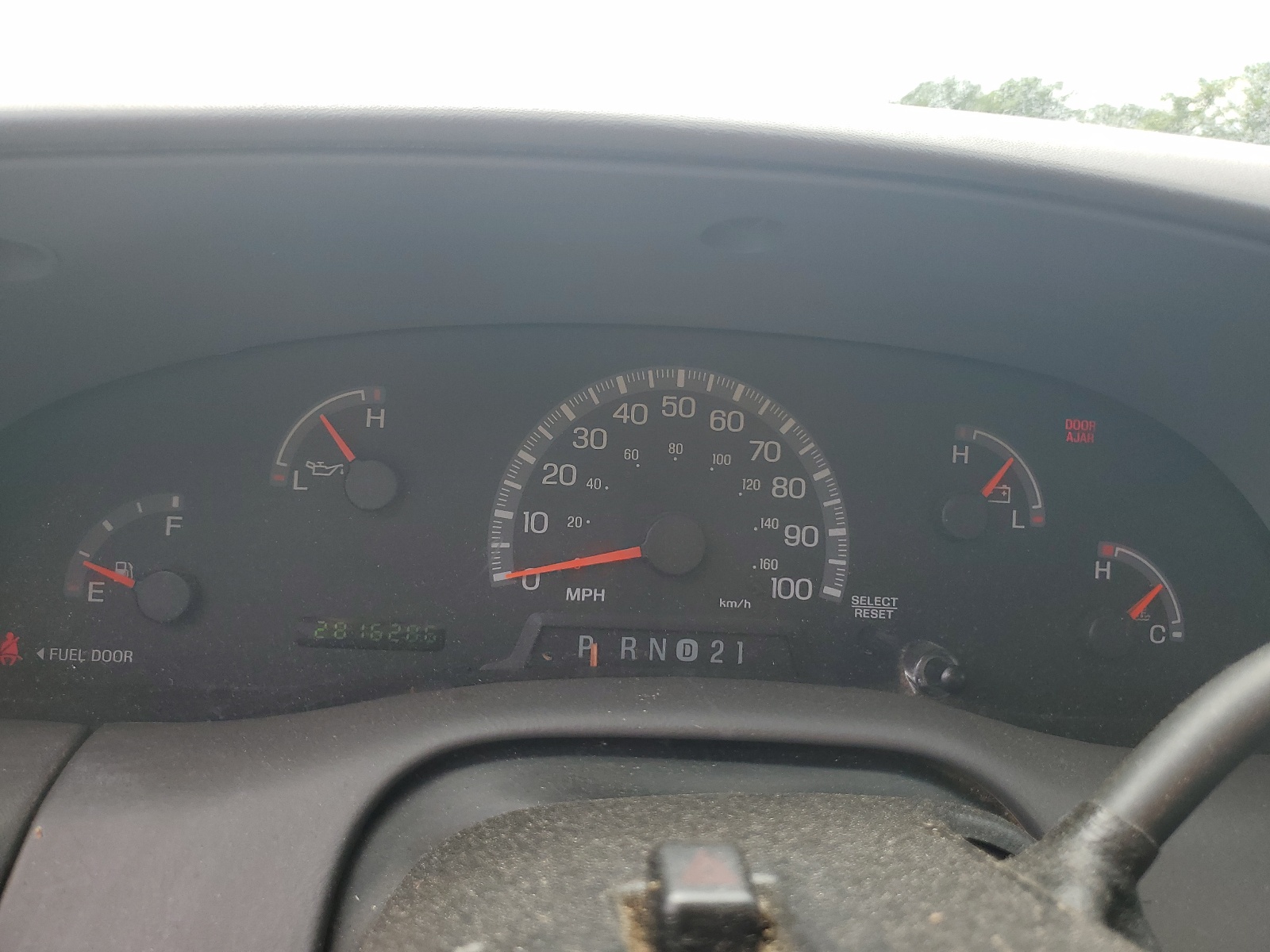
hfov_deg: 67.3
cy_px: 476
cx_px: 635
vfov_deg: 53.1
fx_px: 954
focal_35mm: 26
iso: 50
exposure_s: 1/333
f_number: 1.5
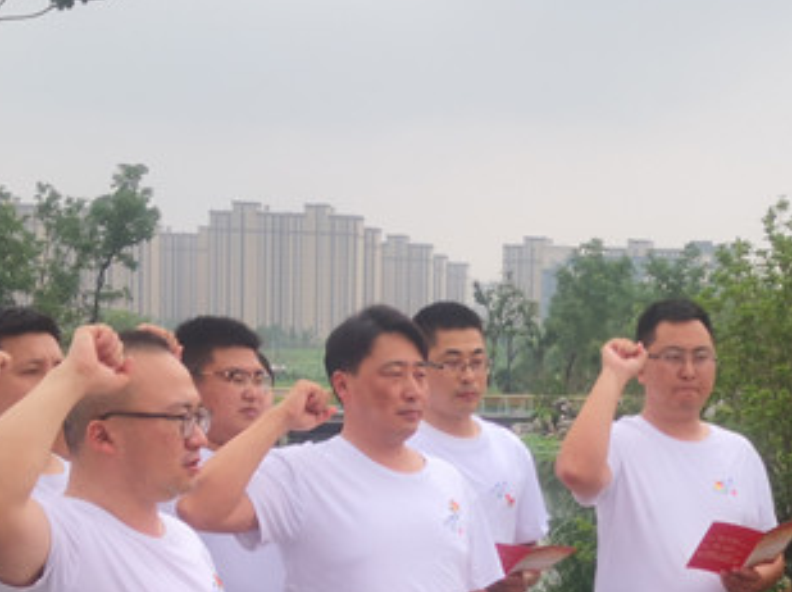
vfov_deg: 20.4
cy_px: 574
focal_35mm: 70
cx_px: 556
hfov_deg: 27.6
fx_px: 1600
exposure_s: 1/781
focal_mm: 3.95
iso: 50
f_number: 1.6
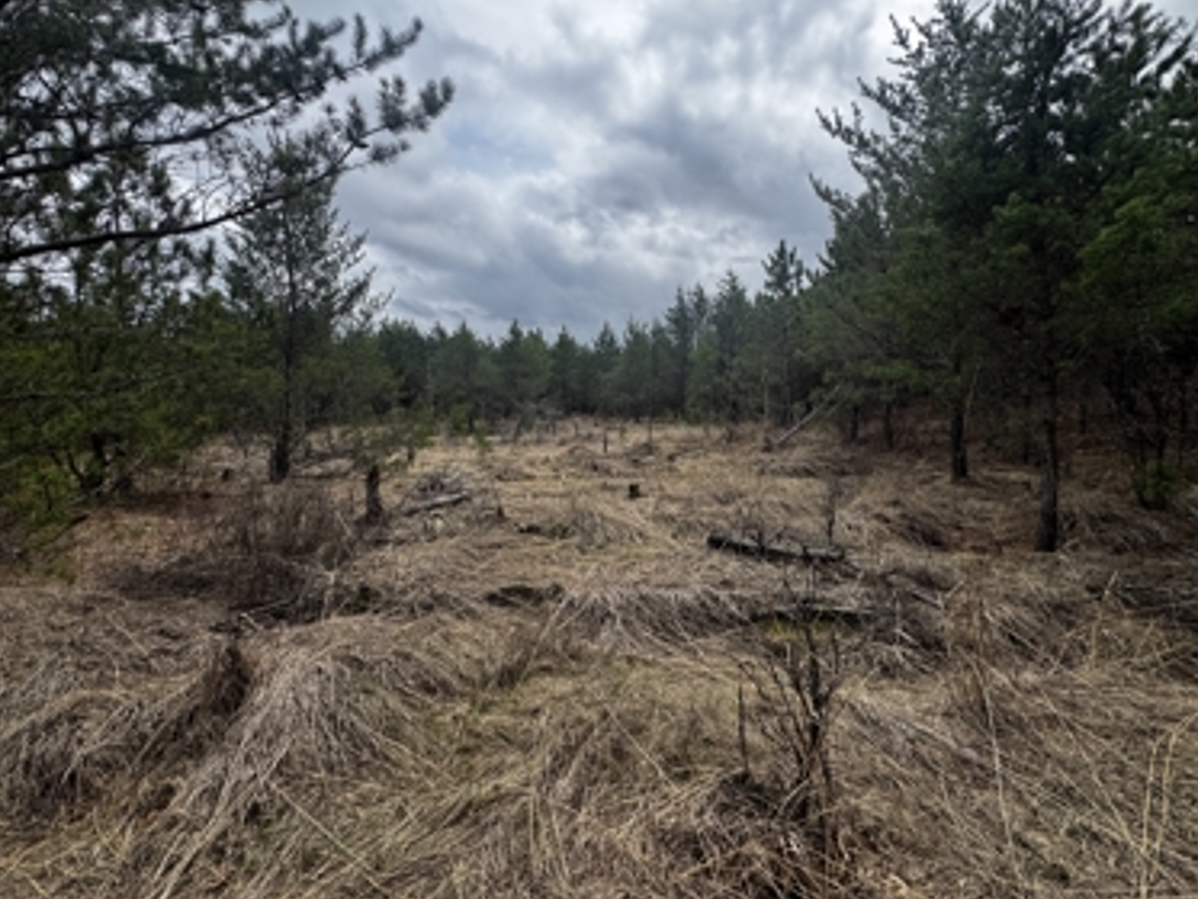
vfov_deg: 81.7
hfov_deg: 98.1
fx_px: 519
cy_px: 421
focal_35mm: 15
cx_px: 610
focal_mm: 2.22
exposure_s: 1/1198
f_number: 2.2
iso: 40
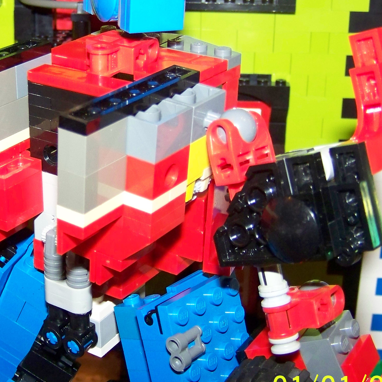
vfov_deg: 24.6
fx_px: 874
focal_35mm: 70
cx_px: 77
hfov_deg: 24.3
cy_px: 167
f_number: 2.8
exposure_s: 1/30
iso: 200
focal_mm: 6.3
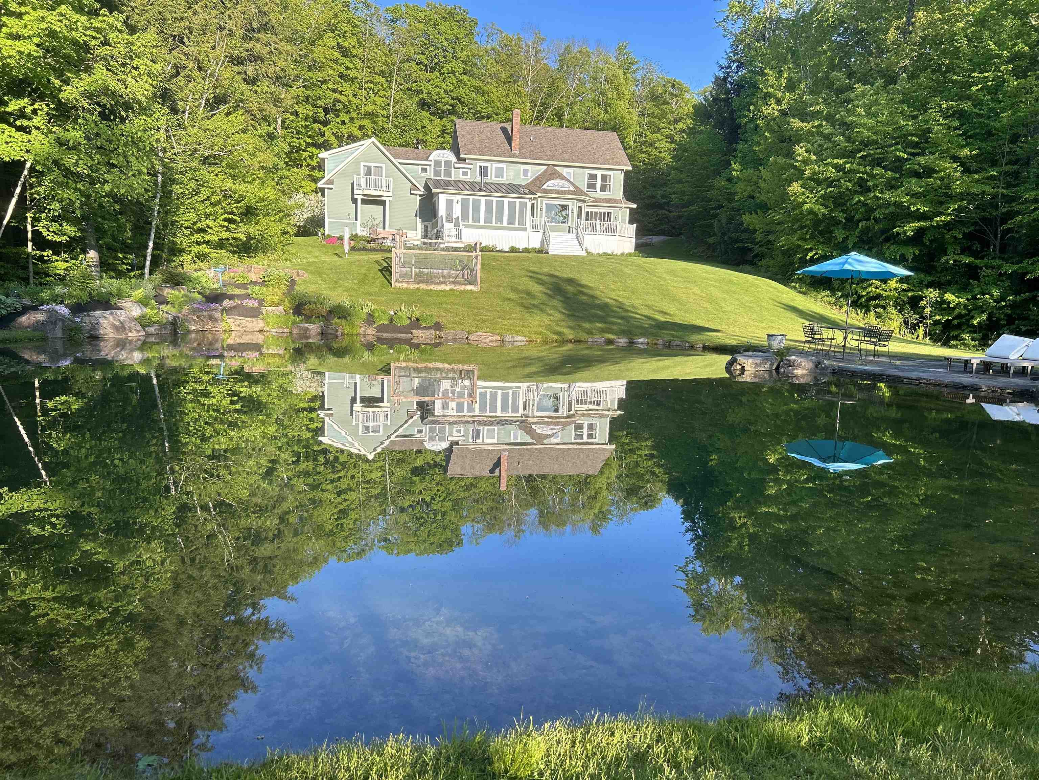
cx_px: 520
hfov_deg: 67.3
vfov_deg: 53.1
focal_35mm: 26
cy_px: 390
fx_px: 780
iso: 50
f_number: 1.5
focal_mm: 5.7
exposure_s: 1/1029
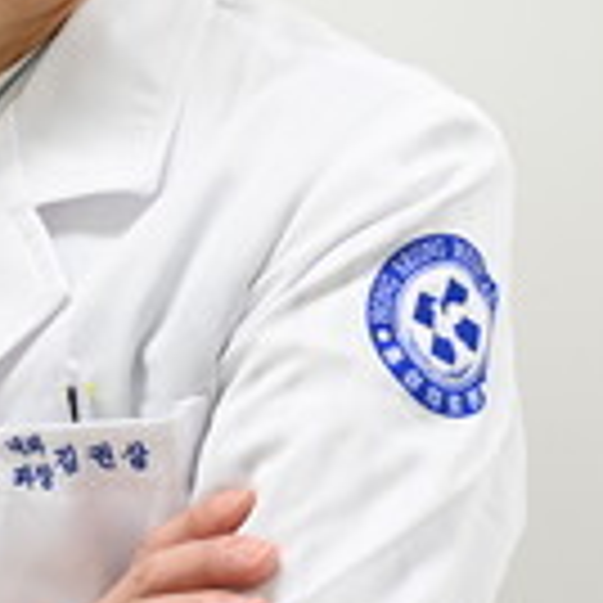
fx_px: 3370
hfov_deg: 10.1
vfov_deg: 10.2
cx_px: -68
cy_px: 130
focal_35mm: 171
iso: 450
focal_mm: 45
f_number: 2.8
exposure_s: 1/125
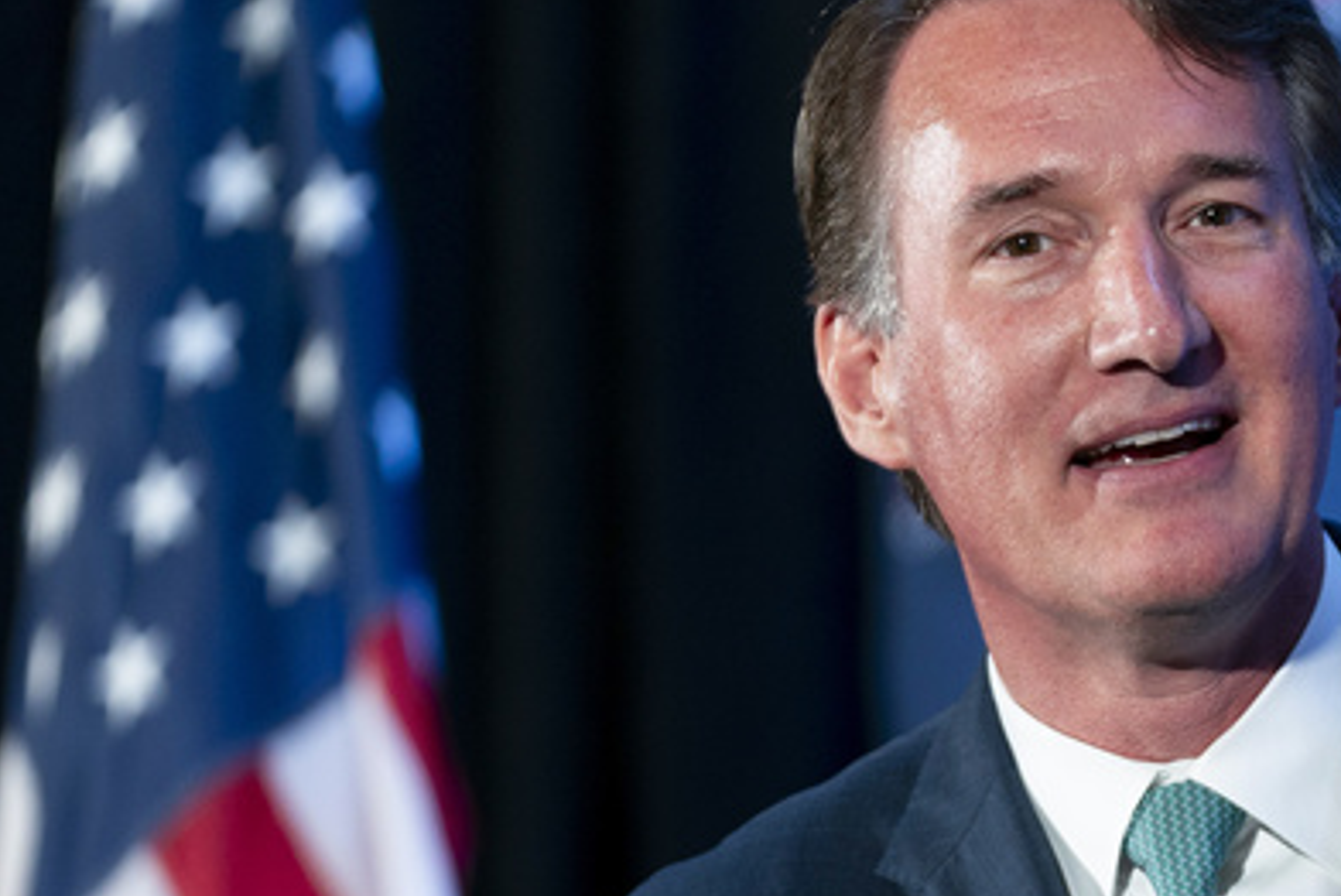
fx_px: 13233
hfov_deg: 5.8
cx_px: 1498
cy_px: 795
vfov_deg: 3.9
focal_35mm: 355
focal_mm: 136
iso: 800
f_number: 2.8
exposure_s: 1/200
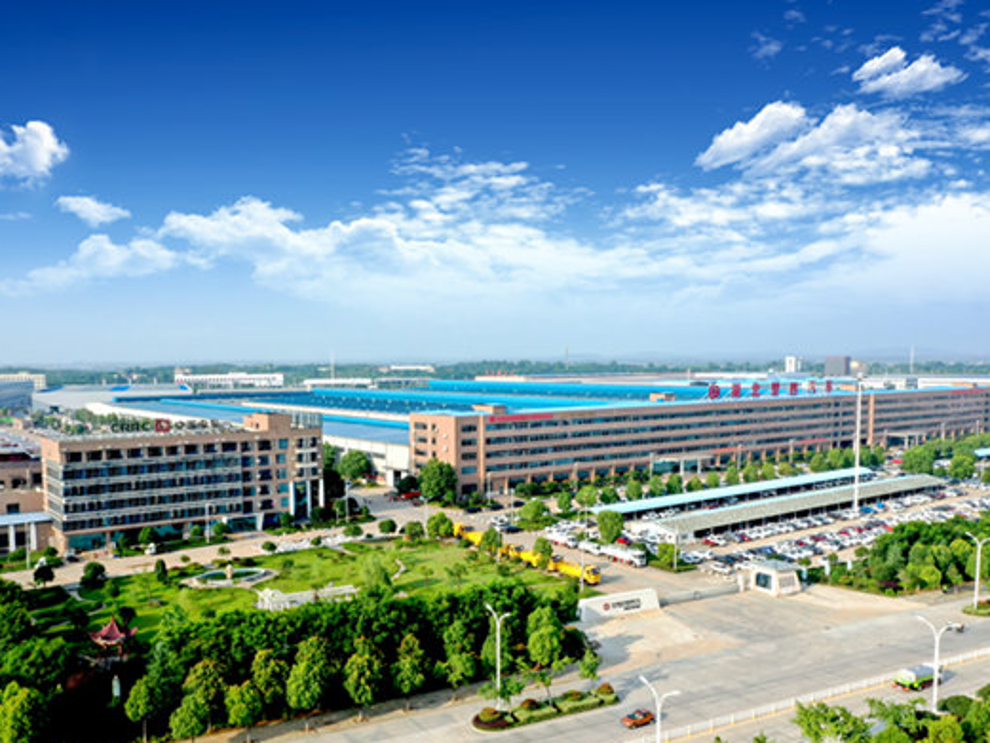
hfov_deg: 58.3
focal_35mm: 31
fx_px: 887
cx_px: 469
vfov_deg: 45.5
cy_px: 374
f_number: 10
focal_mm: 10.26
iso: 100
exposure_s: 1/80
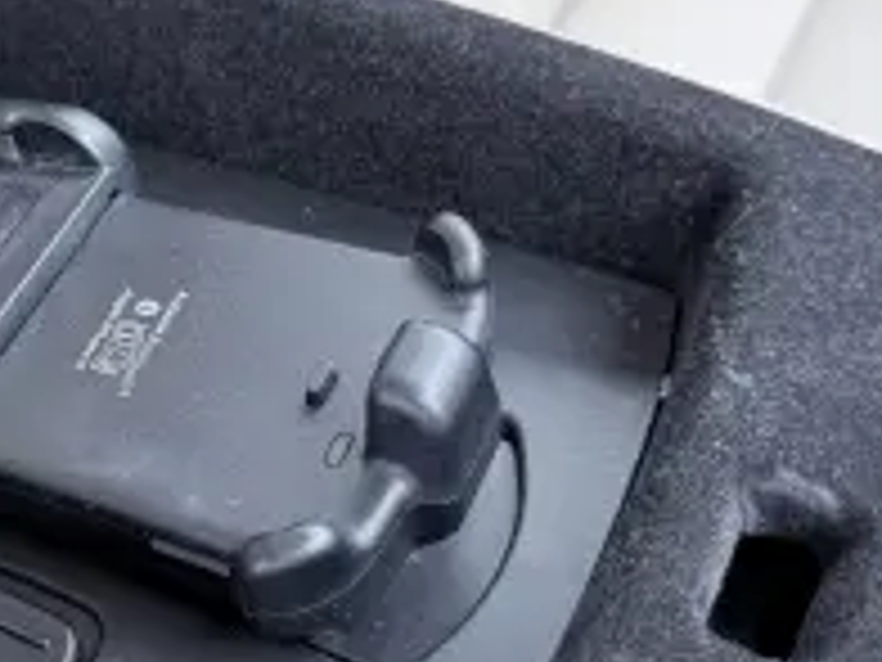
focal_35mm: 44
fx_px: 1121
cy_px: 293
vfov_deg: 32.8
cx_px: 135
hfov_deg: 40.5
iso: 125
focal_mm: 6.76
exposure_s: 1/121
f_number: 1.78
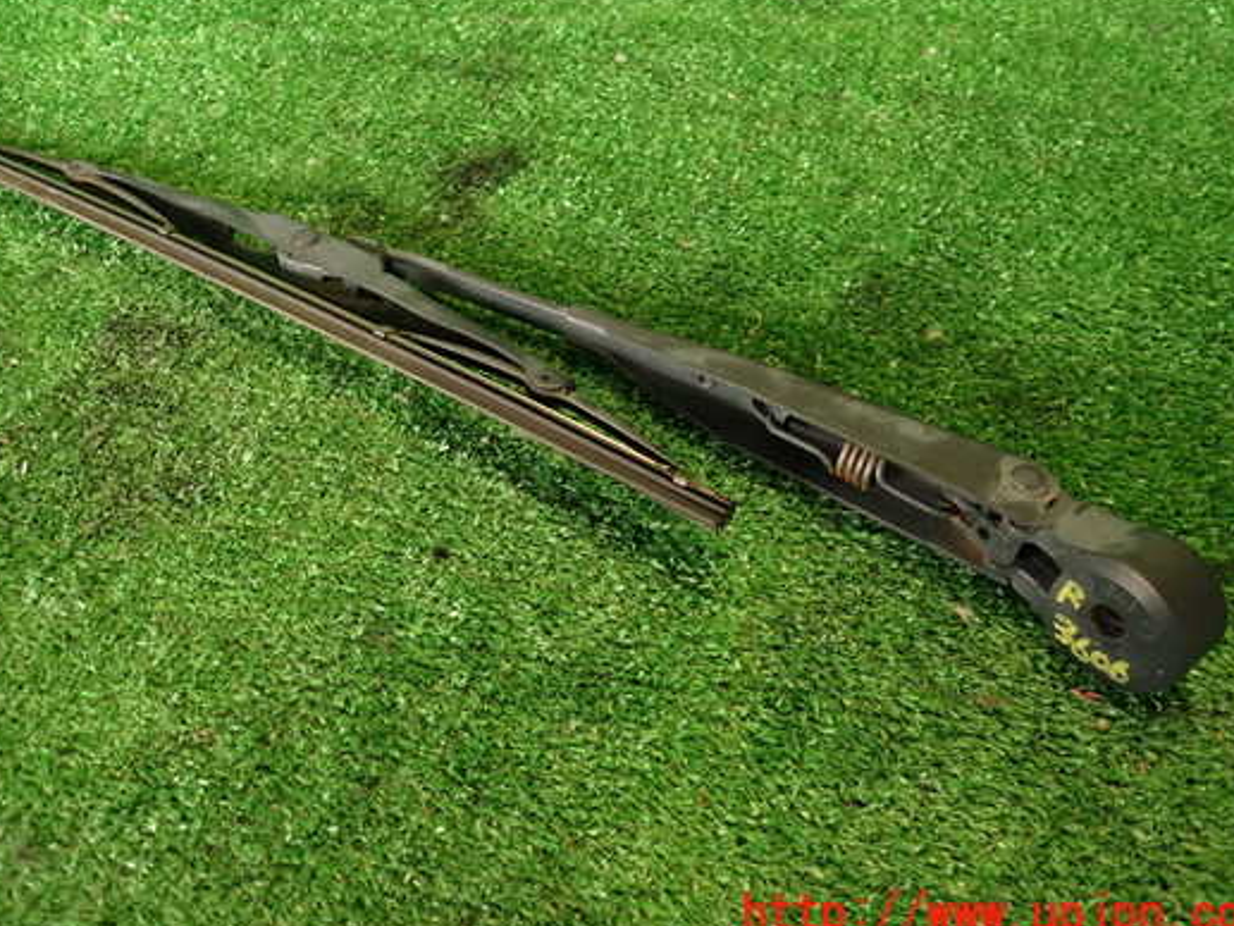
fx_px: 1034
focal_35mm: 29
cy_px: 408
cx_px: 566
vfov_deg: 48.1
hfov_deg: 61.6
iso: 200
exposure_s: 1/40
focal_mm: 4.5
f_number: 2
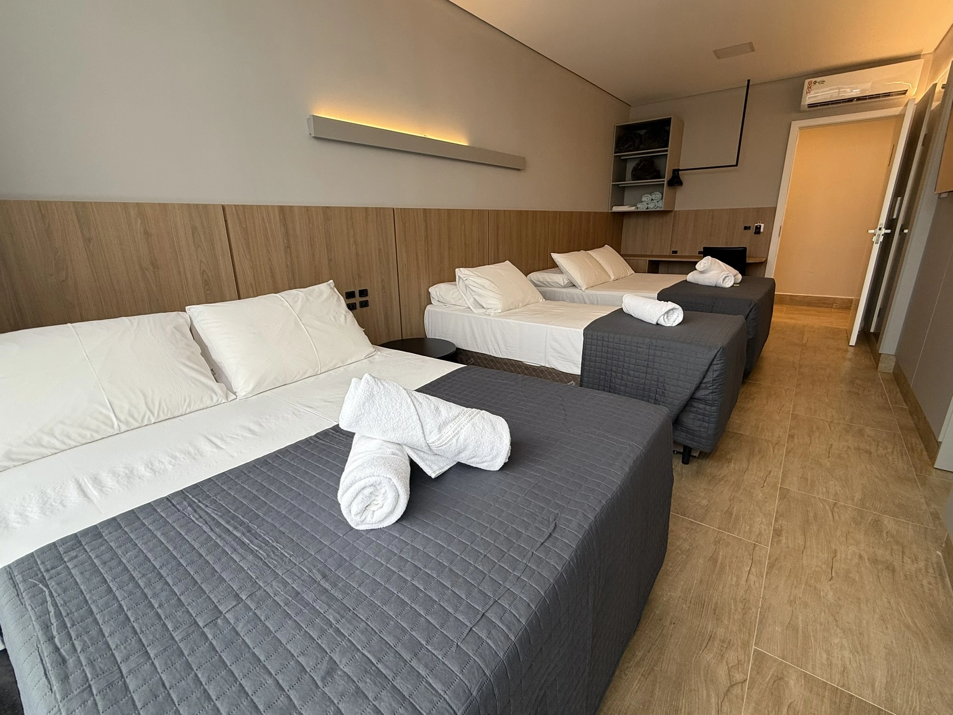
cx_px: 476
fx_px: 385
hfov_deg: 102.1
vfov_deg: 85.7
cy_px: 358
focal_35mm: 14
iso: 80
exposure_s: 1/120
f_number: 2.2
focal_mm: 2.22
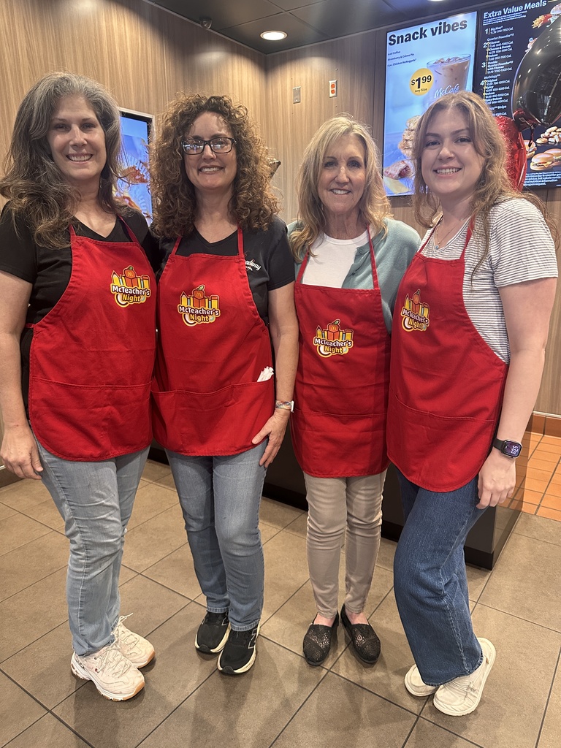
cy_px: 374
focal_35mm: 24
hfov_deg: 56.8
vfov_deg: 71.6
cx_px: 280
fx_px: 519
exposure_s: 1/60
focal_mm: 6.86
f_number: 1.78
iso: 400
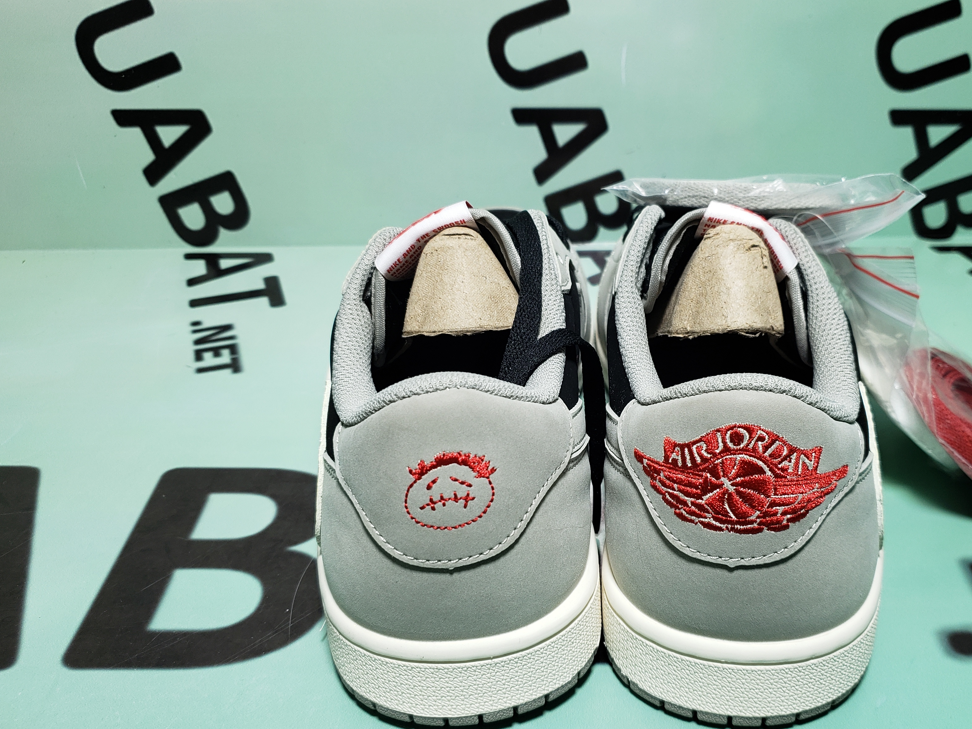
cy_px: 407
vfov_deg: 41.7
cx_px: 585
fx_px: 955
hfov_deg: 53.6
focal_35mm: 34
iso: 50
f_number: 1.5
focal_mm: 4.3
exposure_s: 1/253
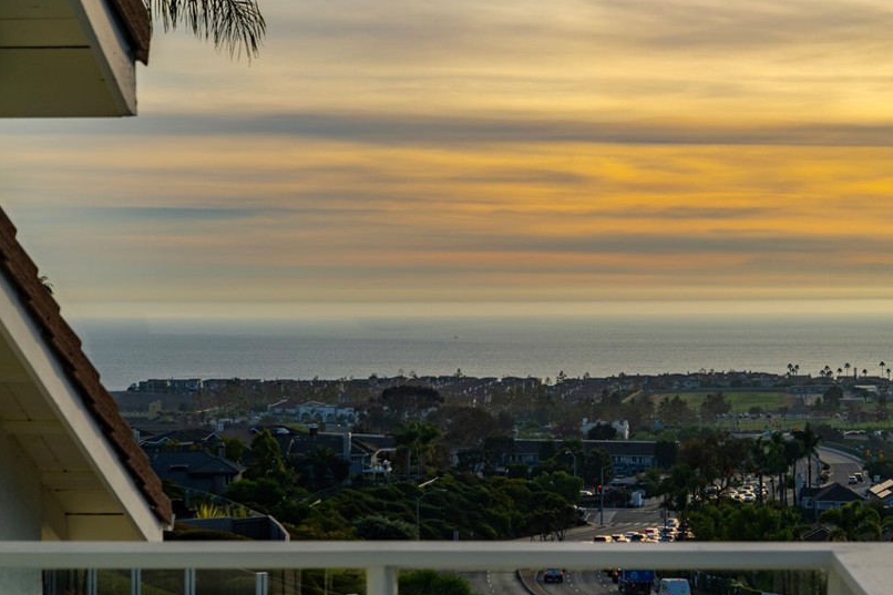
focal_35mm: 75
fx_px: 1860
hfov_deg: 26.9
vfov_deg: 18.2
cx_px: 538
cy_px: 302
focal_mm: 59
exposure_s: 1/500
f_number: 7.1
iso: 100
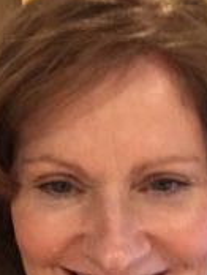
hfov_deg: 18.0
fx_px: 644
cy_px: 175
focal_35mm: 81
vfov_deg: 24.0
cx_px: 24
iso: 500
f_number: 2.2
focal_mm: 2.87
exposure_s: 1/24
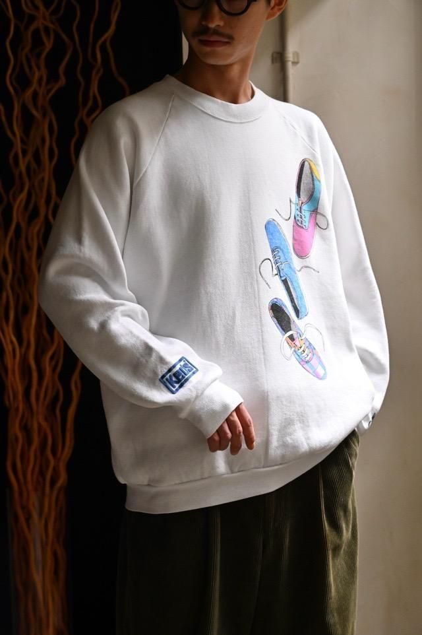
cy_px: 318
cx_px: 211
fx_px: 1162
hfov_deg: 20.6
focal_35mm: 66
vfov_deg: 30.5
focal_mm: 66
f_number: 6.3
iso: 2500
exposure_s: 1/50
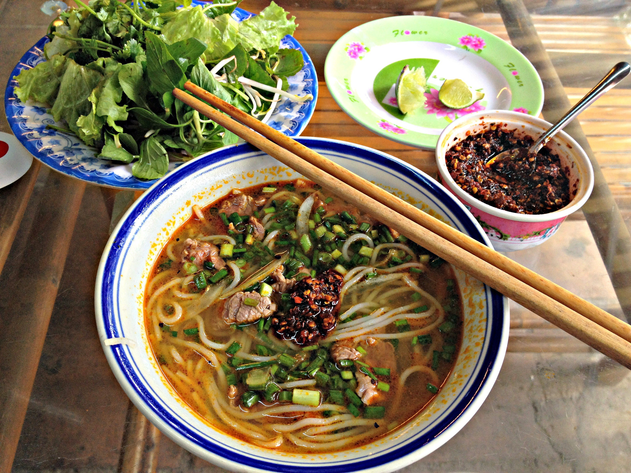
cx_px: 316
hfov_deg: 52.6
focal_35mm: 35
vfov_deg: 40.7
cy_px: 236
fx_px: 638
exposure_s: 1/20
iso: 64
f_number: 2.4
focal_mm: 4.28
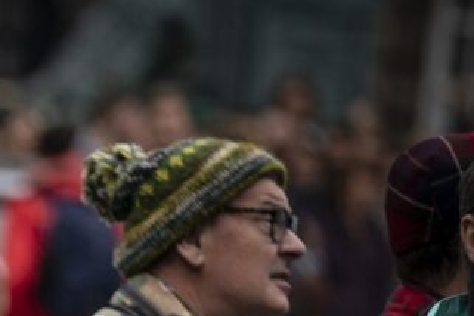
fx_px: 13284
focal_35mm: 1009
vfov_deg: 1.4
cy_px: 721
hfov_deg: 2.0
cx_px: -611
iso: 500
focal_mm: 200
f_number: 3.5
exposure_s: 1/1000
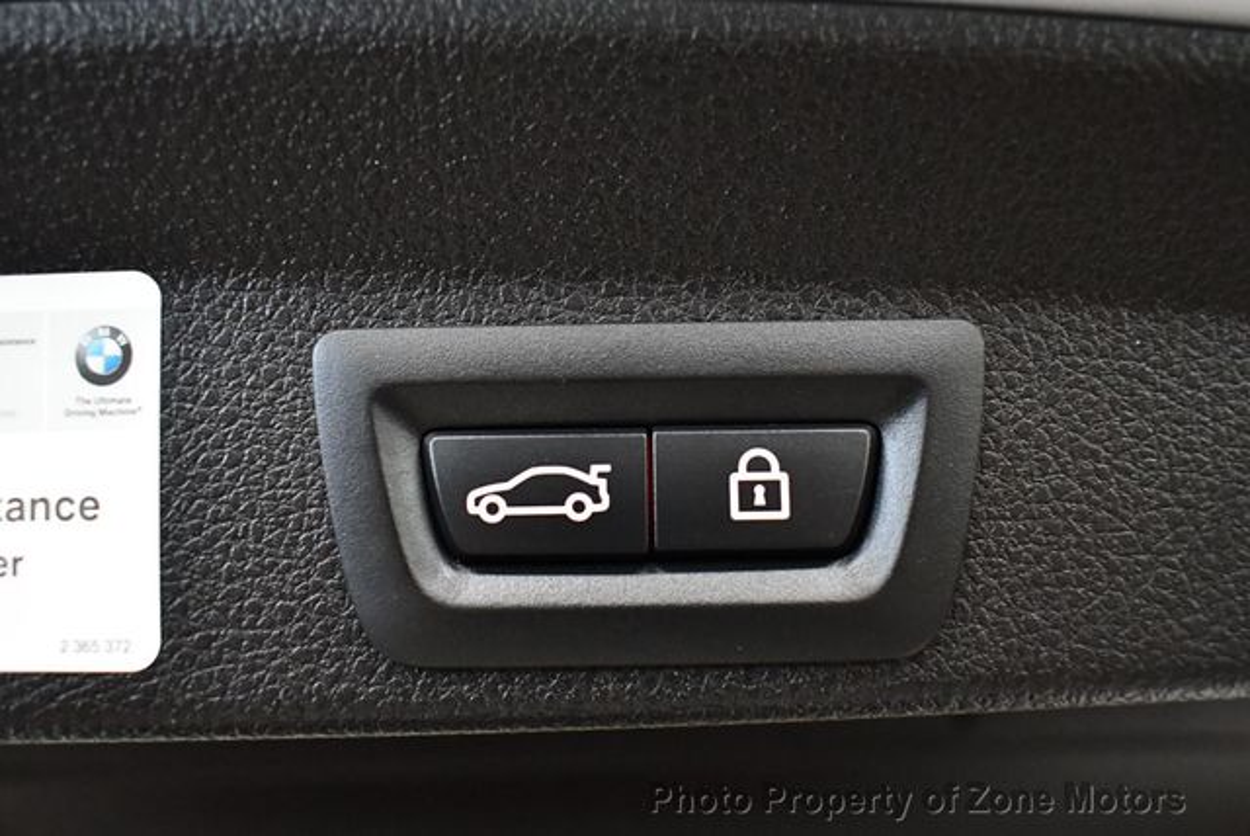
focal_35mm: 36
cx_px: 625
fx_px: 1251
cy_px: 418
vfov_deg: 36.9
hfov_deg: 53.1
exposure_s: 1/60
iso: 4000
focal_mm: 18
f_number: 3.5
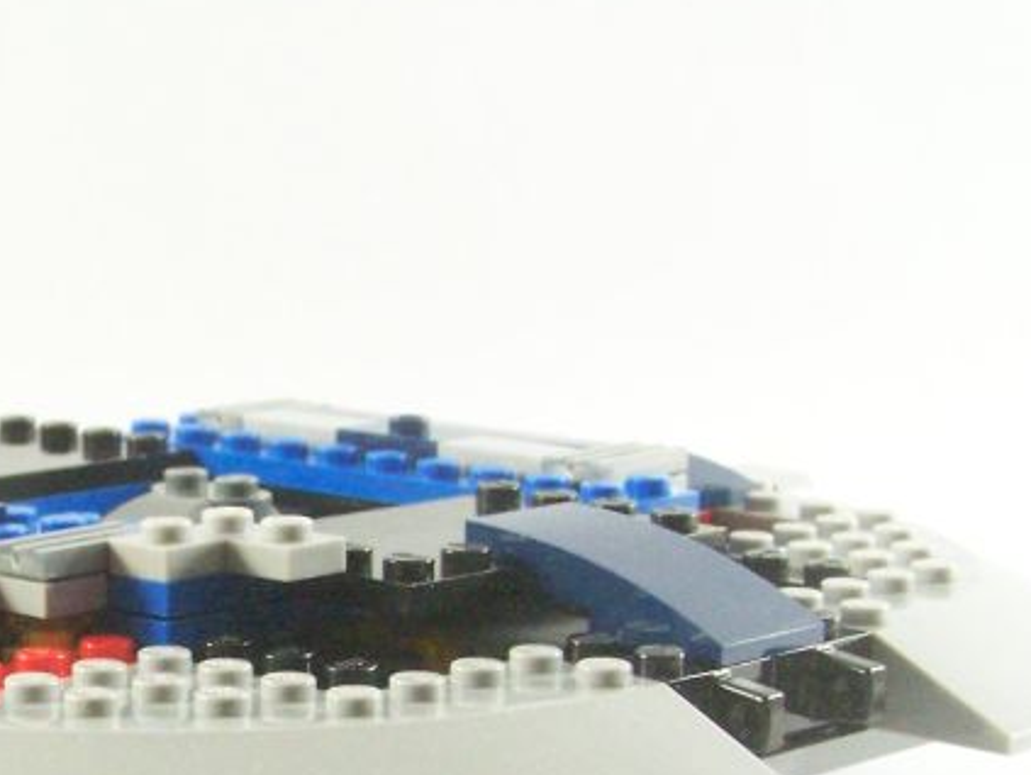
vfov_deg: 14.1
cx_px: 166
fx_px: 3100
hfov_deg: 18.7
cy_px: 709
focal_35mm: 104
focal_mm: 7.1
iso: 400
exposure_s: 1/60
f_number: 4
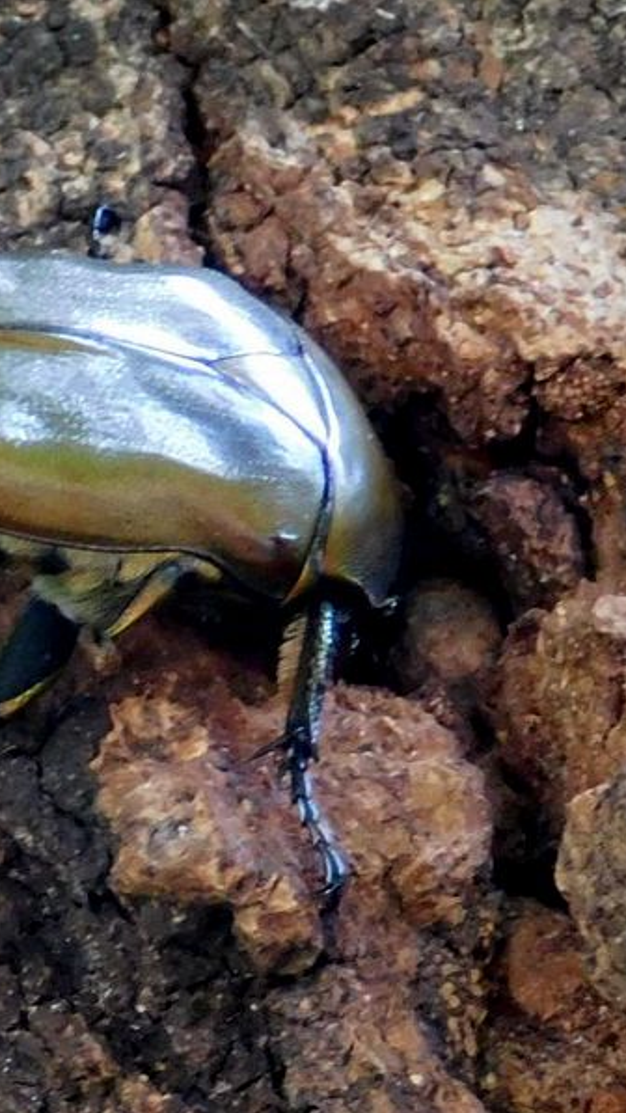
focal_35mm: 295
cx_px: -60
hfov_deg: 4.1
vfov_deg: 7.3
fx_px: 8702
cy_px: 557
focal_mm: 35.9
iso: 400
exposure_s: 1/30
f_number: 5.4
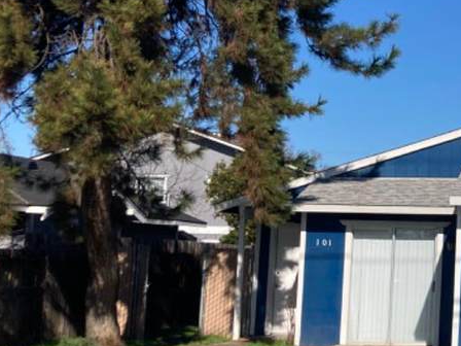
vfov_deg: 18.4
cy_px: 137
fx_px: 1065
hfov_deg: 21.9
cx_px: 605
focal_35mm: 80
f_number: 1.8
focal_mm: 3.99
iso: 25
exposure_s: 1/3745
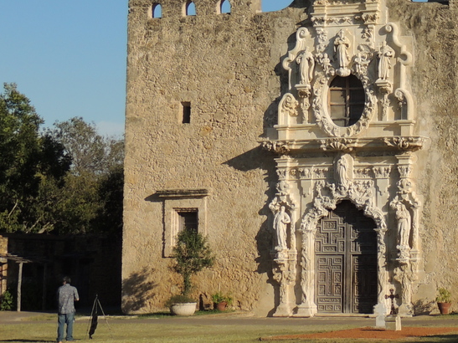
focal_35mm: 110
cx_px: 524
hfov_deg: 17.2
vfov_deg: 13.3
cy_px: 35
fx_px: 1455
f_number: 3.5
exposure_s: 1/1600
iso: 100
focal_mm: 8.3
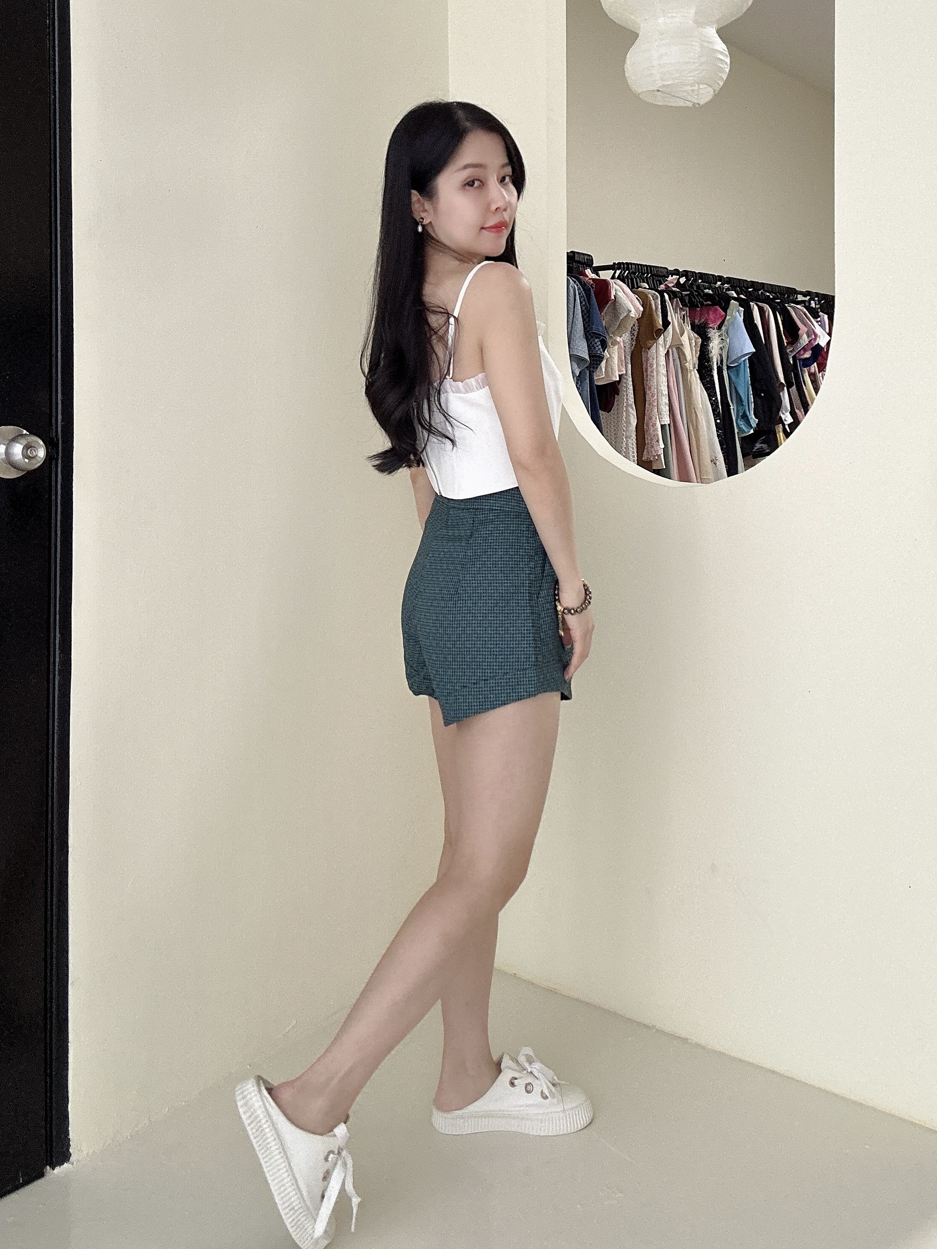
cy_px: 624
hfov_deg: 58.9
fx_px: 830
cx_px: 468
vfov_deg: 73.9
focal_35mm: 23
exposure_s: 1/60
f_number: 1.9
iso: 160
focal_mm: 2.69
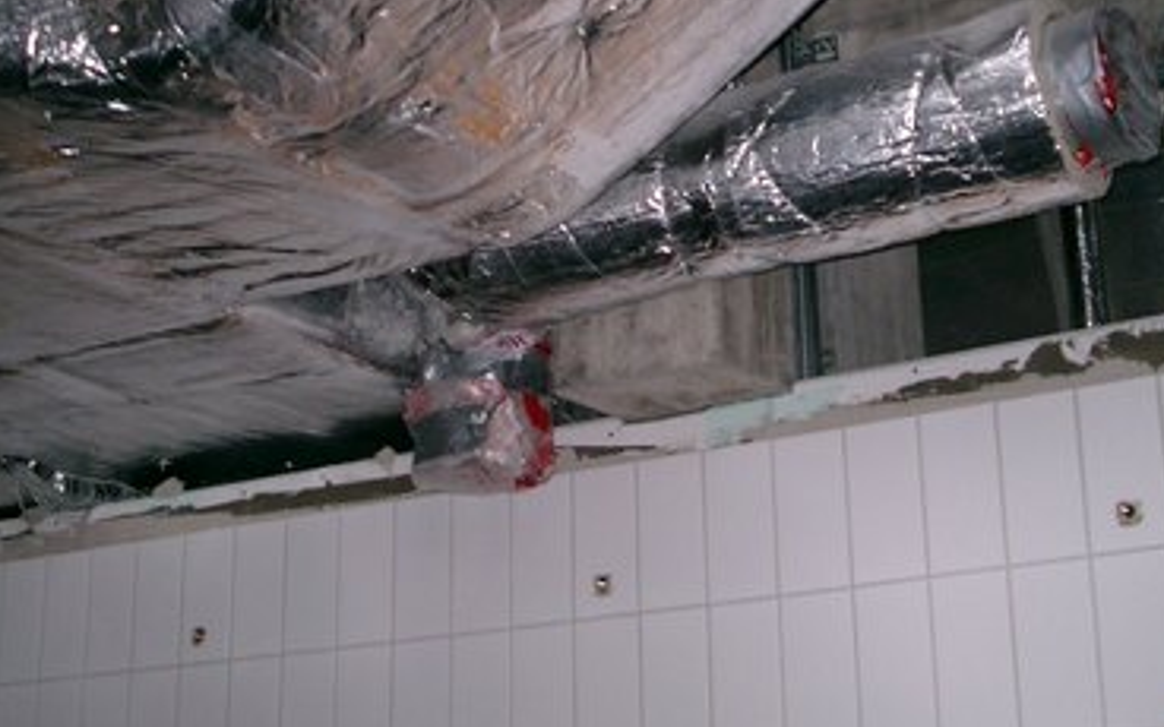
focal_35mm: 64
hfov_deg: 32.0
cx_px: 588
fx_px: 2030
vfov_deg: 20.2
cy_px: 180
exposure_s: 1/60
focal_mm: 7.6
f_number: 2.6
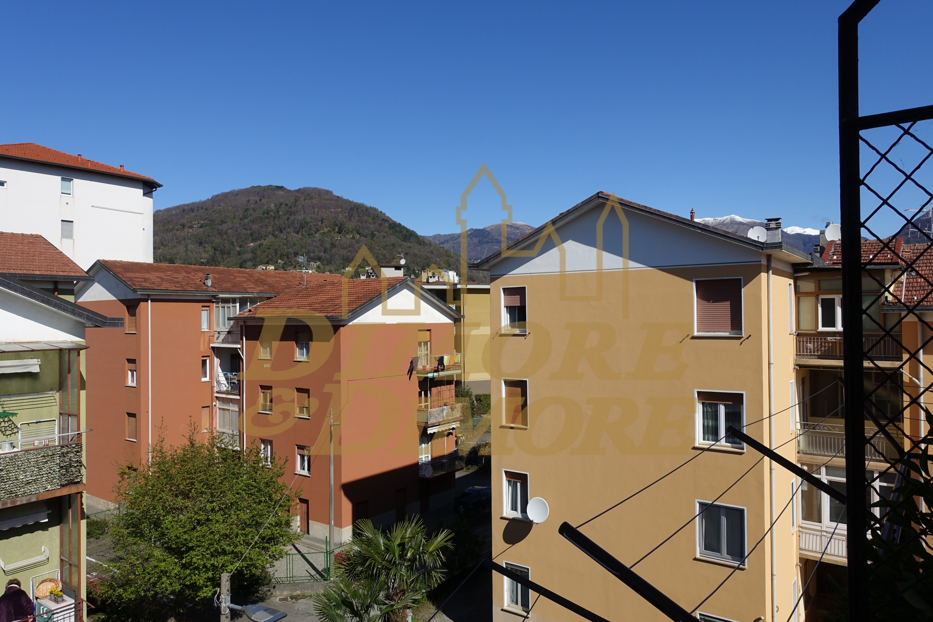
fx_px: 622
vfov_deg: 53.1
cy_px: 311
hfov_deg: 73.7
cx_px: 466
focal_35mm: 24
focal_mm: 8.8
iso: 125
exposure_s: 1/100
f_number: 5.6
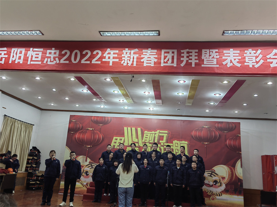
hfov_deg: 58.4
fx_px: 248
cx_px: 138
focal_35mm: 31
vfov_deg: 45.4
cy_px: 104
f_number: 1.9
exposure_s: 1/33.3
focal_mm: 5.52
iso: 125
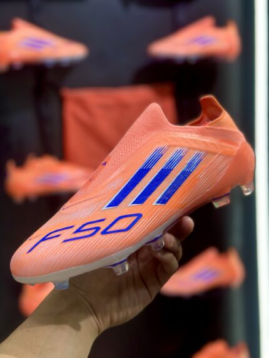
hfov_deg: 30.3
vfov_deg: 39.6
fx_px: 497
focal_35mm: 48
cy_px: 179
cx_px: 134
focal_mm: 6.86
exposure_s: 1/221
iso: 80
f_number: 1.78
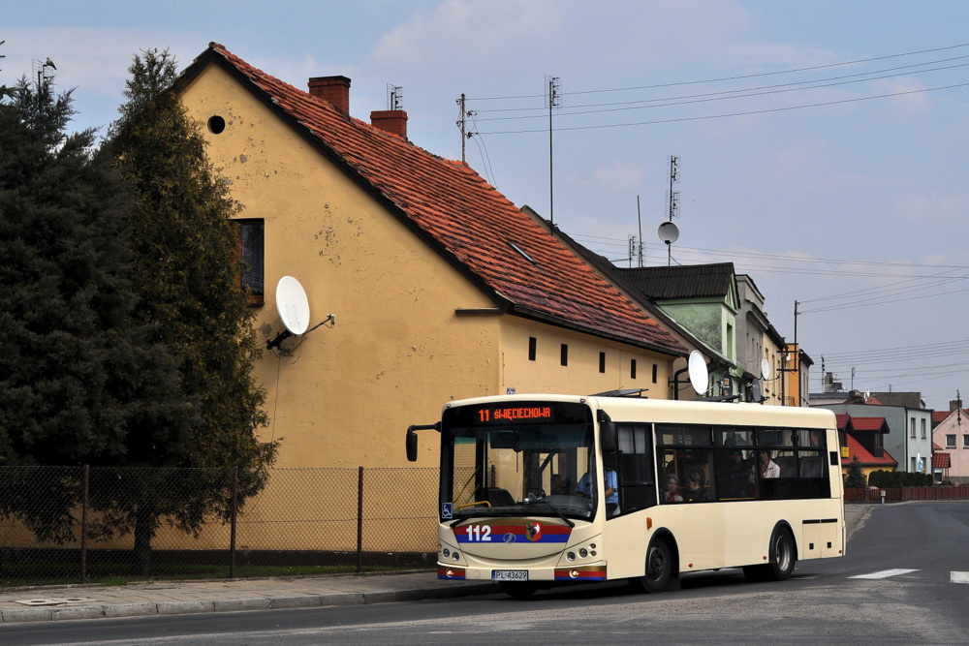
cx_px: 484
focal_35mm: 72
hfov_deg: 28.1
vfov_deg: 18.9
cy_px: 323
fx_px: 1938
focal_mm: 48
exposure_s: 1/800
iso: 200
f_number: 14
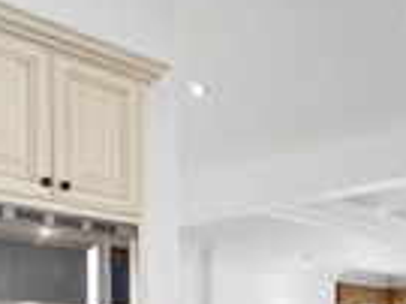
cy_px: 363
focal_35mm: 64
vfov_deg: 21.3
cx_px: 367
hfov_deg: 29.1
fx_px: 750
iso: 125
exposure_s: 1/80
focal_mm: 14
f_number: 7.1
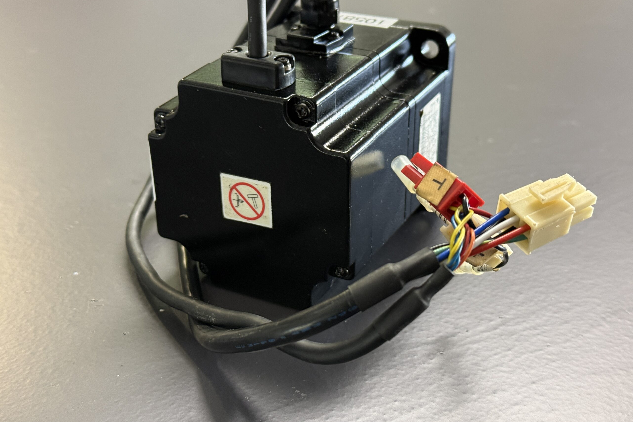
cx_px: 316
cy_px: 203
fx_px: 879
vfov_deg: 27.0
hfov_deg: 39.6
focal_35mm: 50
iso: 250
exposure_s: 1/33
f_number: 1.78
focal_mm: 6.76
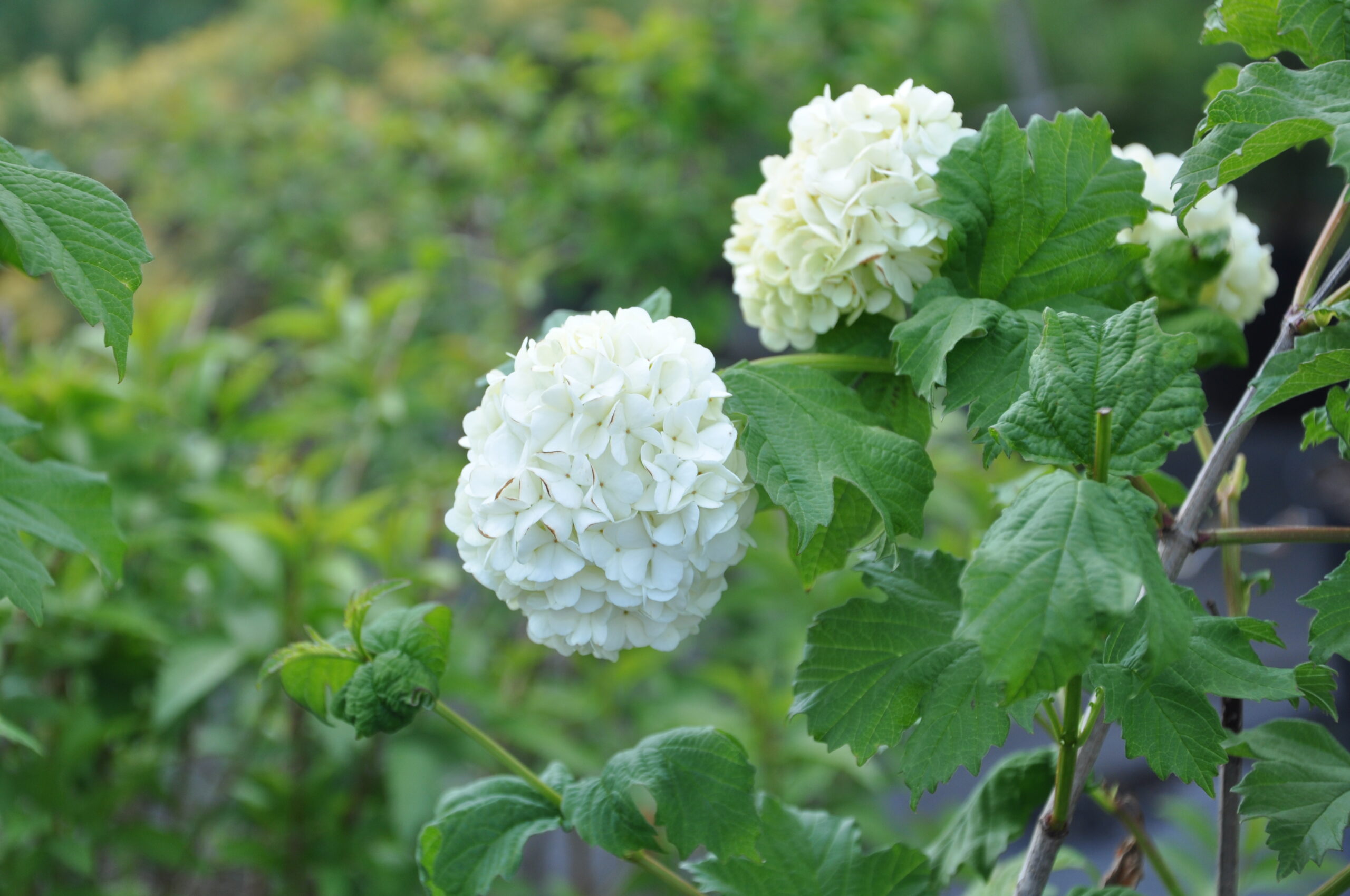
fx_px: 3708
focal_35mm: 99
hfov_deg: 20.6
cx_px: 675
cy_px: 448
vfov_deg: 13.8
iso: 200
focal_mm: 66
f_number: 7.1
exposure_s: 1/200
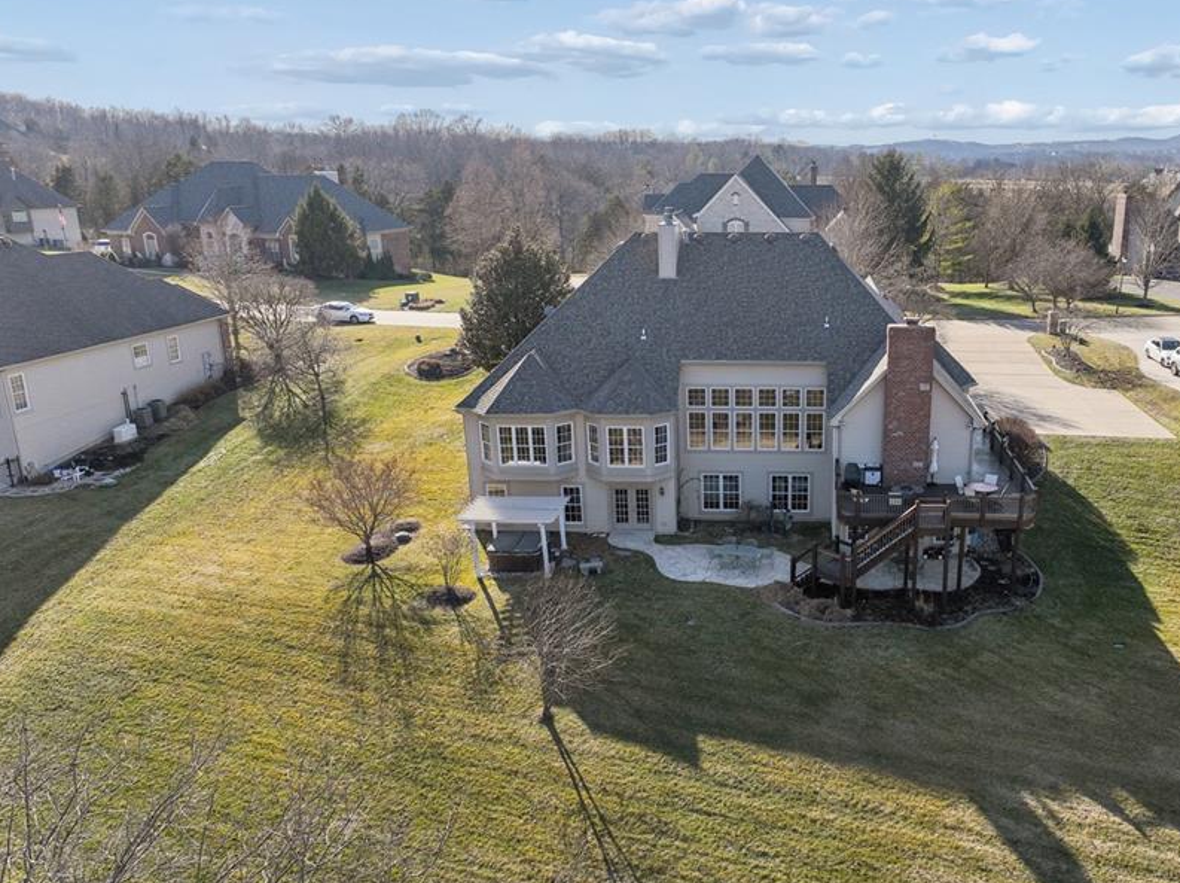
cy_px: 512
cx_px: 750
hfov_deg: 57.6
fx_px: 1056
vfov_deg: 45.2
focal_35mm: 31
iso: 100
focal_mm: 12.3
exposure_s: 1/2500
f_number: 2.8
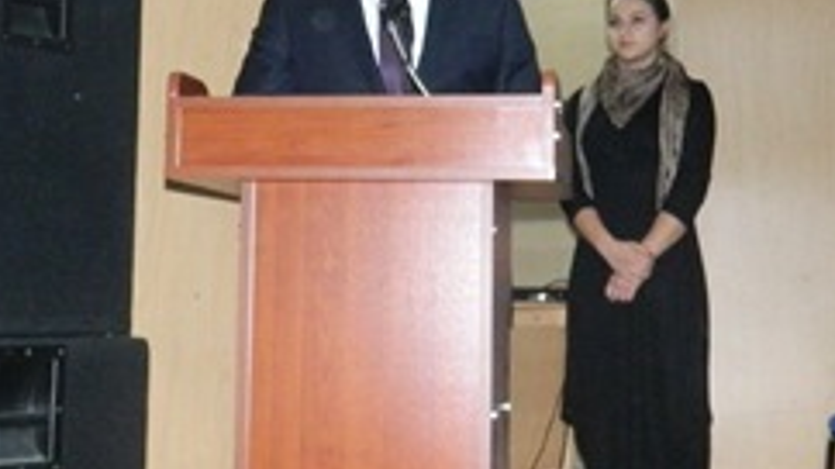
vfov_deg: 16.6
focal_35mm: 72
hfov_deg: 29.3
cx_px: 355
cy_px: 90
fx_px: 1594
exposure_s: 1/30
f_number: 3.1
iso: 500
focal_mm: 4.5
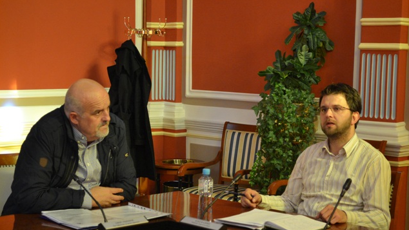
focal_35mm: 73
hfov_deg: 29.0
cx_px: 205
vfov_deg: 16.5
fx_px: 792
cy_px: 134
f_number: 5.3
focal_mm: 46
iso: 2200
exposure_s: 1/60
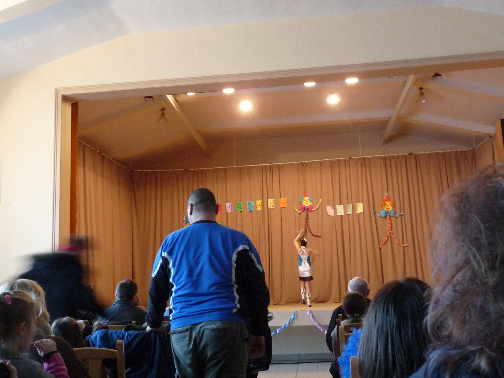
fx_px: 597
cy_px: 189
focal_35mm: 41
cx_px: 252
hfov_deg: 45.8
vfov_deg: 35.1
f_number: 2.8
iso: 400
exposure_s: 1/8
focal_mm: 5
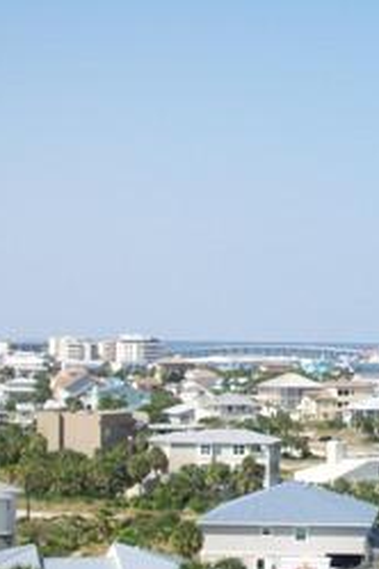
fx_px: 1847
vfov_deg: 17.5
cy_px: 340
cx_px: 445
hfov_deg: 11.5
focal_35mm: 117
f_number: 3.8
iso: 64
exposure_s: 1/640
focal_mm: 11.6
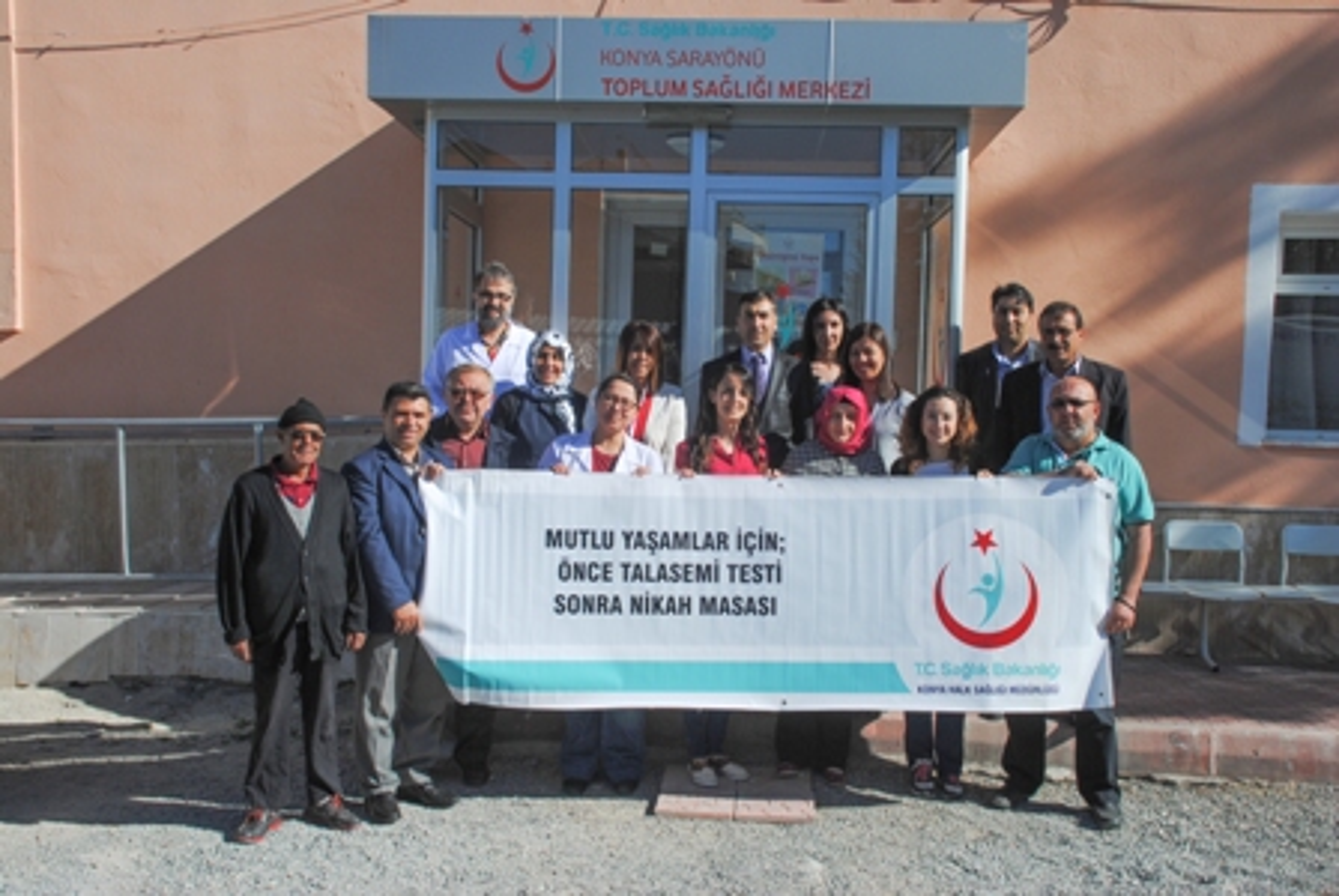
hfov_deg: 53.1
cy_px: 448
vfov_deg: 37.0
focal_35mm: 36
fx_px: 1341
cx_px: 670
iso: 100
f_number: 9
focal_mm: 24
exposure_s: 1/320
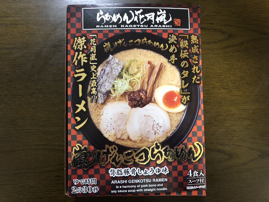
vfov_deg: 49.7
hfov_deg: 63.4
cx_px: 134
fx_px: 218
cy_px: 101
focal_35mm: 28
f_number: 1.8
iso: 100
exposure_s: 1/7
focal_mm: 3.99
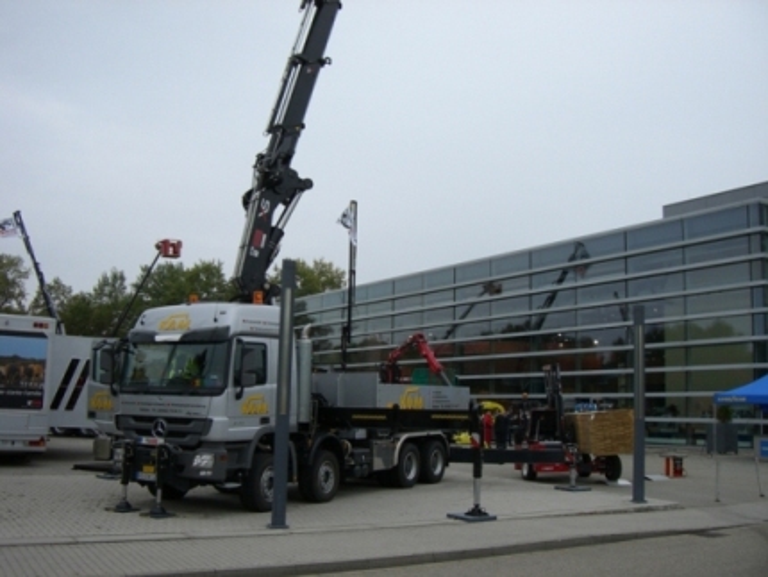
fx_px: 844
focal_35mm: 38
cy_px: 288
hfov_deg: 49.0
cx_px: 384
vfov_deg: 37.8
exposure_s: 1/320
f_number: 4.3
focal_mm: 6.2
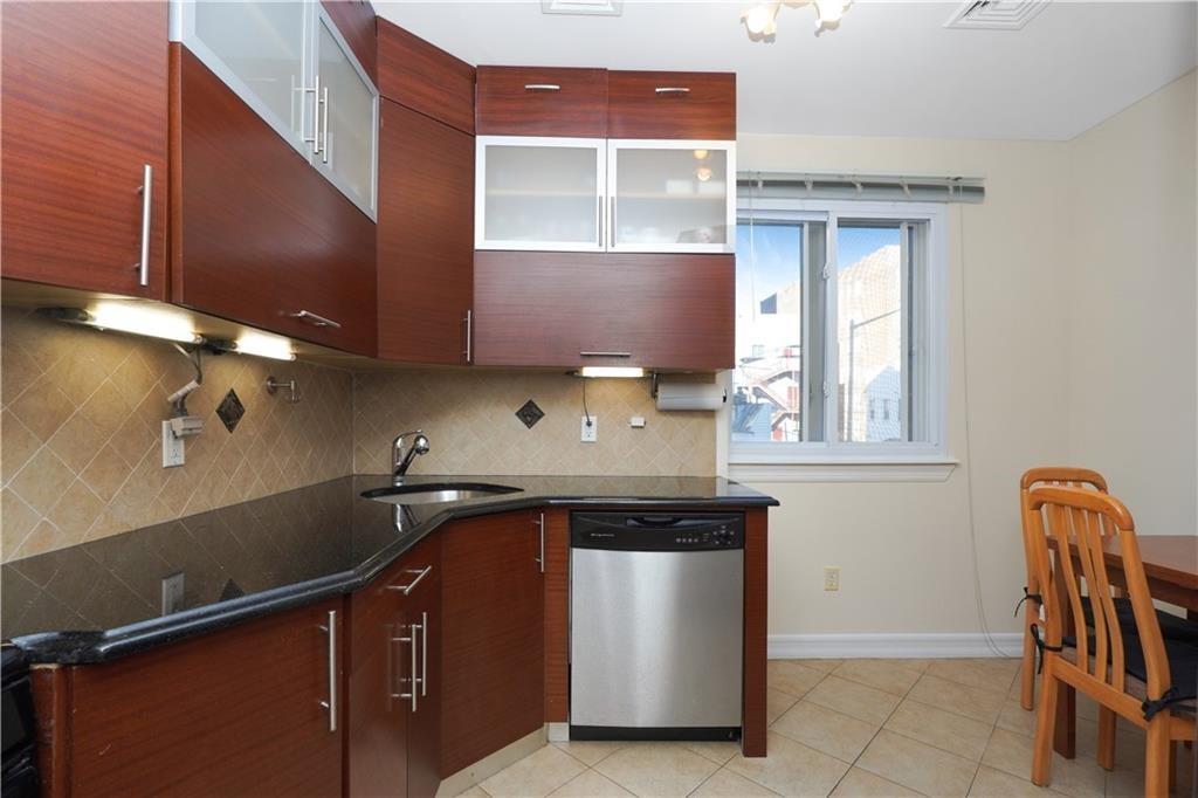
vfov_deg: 72.0
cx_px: 599
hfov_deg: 95.0
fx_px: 549
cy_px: 399
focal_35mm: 16
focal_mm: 11
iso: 200
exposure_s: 1/160
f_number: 4
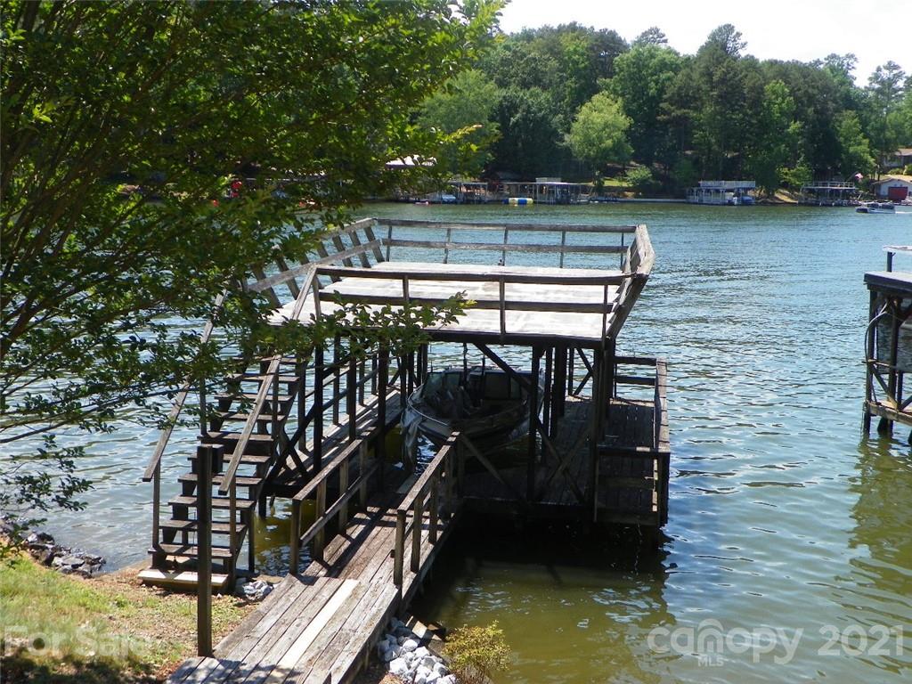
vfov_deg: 32.9
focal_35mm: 44
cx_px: 456
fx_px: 1159
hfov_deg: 42.9
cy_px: 342
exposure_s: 1/320
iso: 64
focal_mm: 7.9
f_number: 4
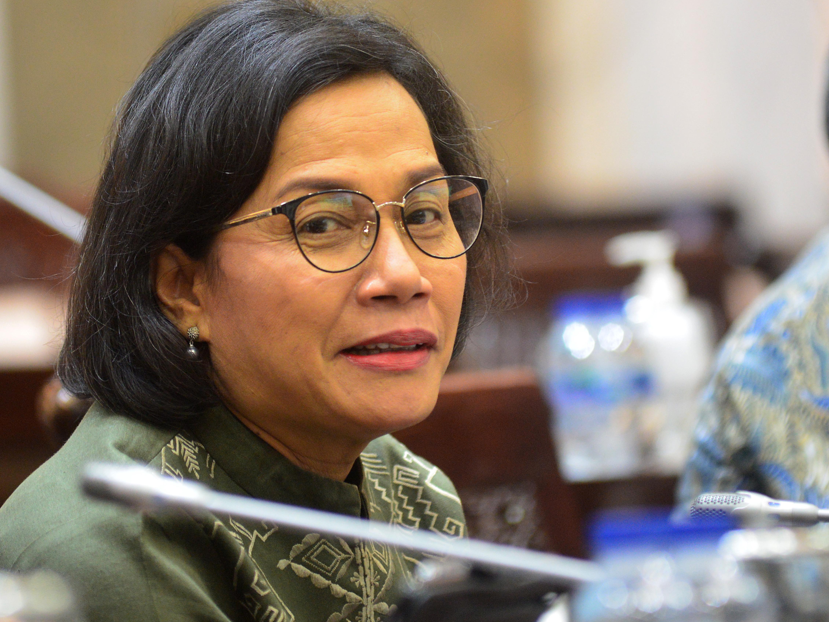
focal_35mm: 256
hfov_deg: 7.7
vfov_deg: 5.8
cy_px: 337
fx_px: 6131
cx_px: 329
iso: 2500
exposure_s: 1/100
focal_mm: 200
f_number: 4
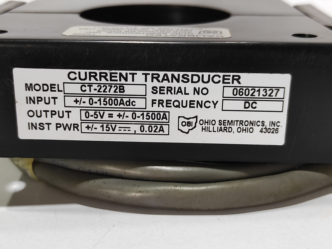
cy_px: 124
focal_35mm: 25
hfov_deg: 69.4
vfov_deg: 54.8
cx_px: 166
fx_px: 240
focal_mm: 5.43
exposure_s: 1/33
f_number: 1.89
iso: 430
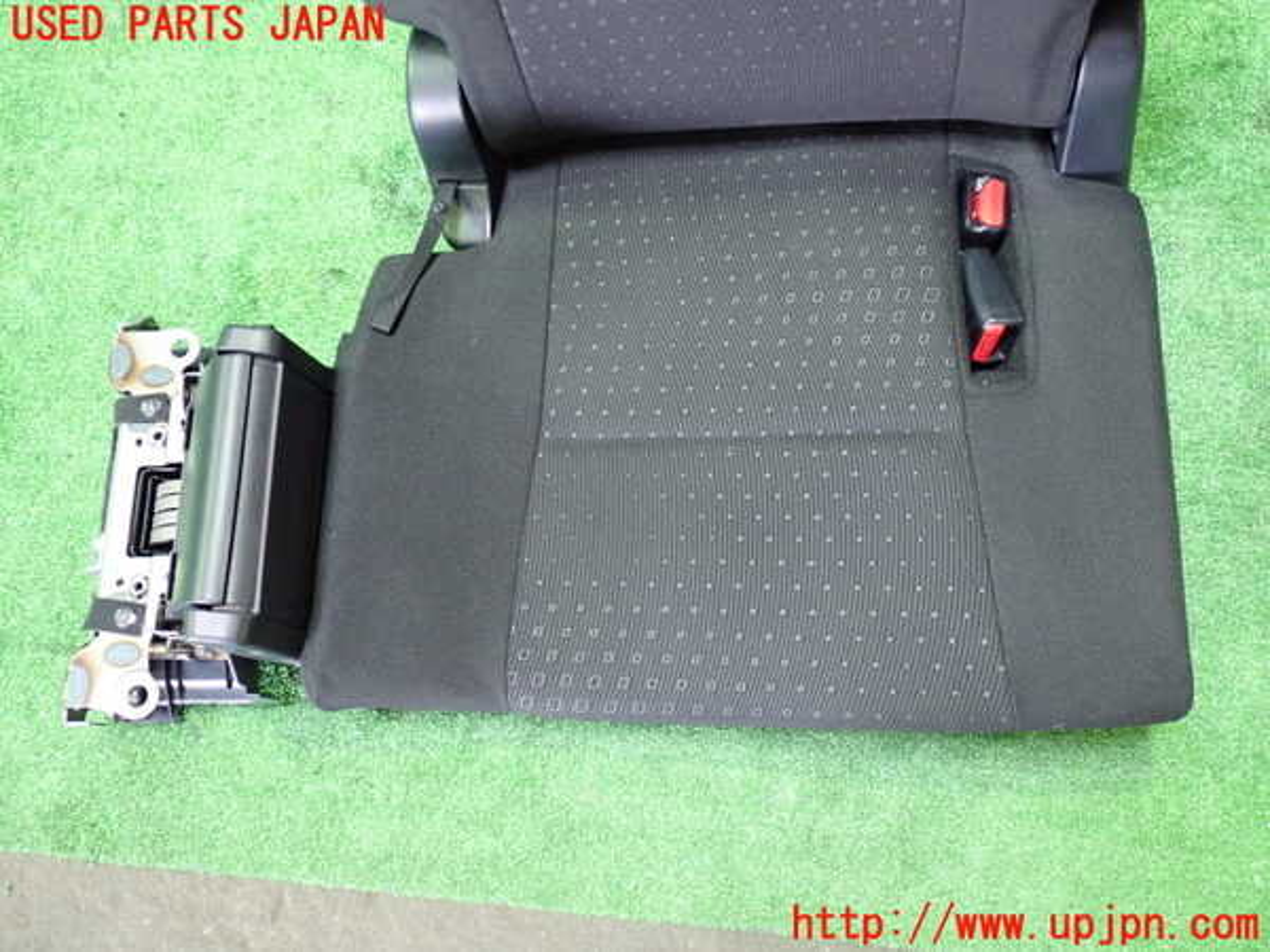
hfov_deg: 56.8
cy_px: 476
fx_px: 1174
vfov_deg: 44.2
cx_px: 635
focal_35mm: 32
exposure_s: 1/25
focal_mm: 5.79
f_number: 2.4
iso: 800
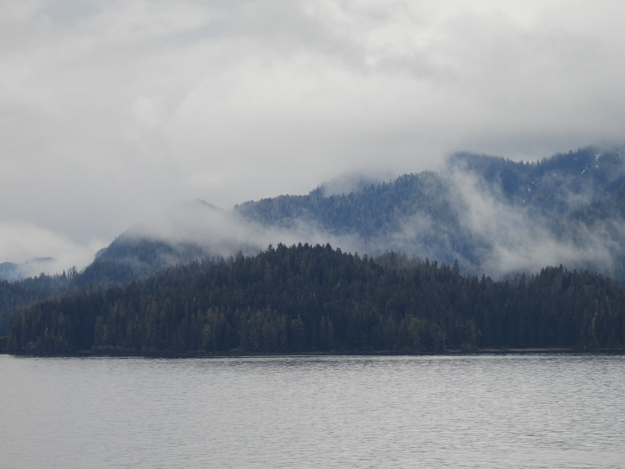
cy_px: 234
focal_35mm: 260
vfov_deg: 5.7
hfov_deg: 7.6
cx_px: 312
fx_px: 4694
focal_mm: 46.4
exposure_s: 1/160
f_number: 4.5
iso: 100
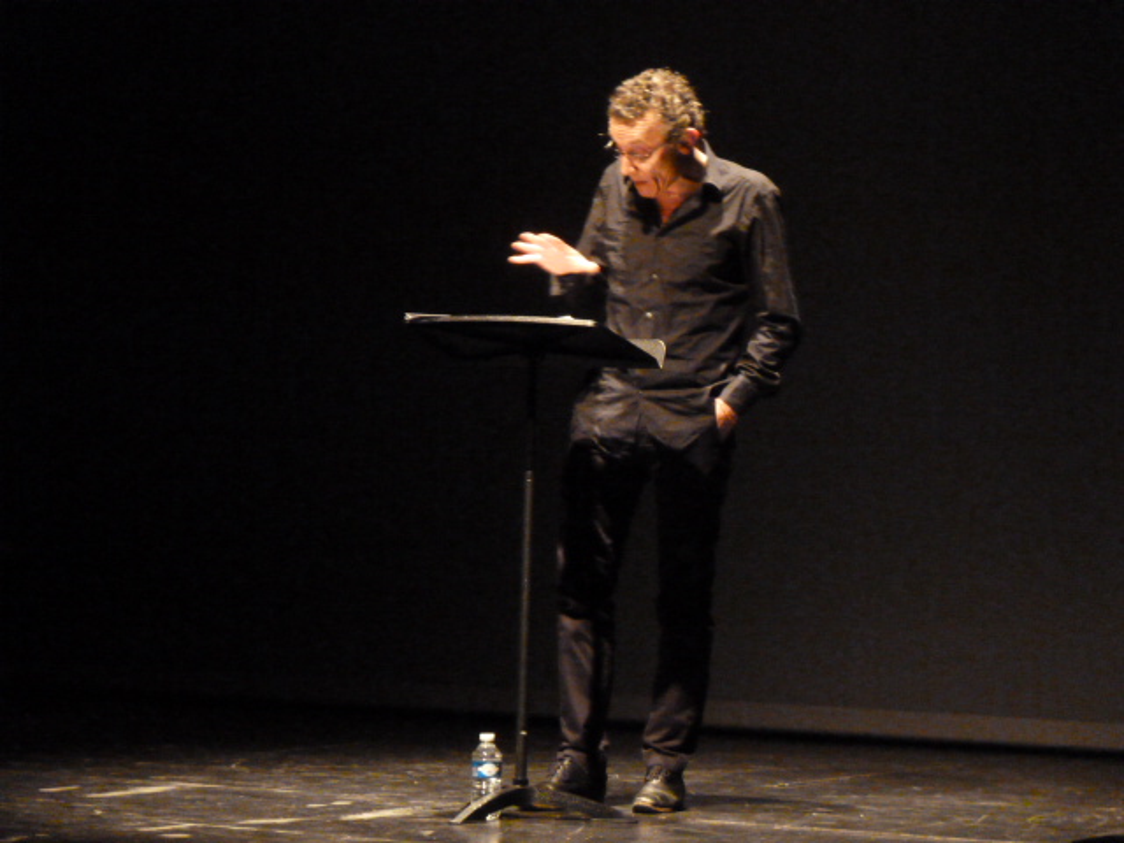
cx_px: 562
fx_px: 5130
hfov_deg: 12.5
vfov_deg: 9.4
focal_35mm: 158
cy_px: 422
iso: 1600
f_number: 4.5
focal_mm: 25.9
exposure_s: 1/15
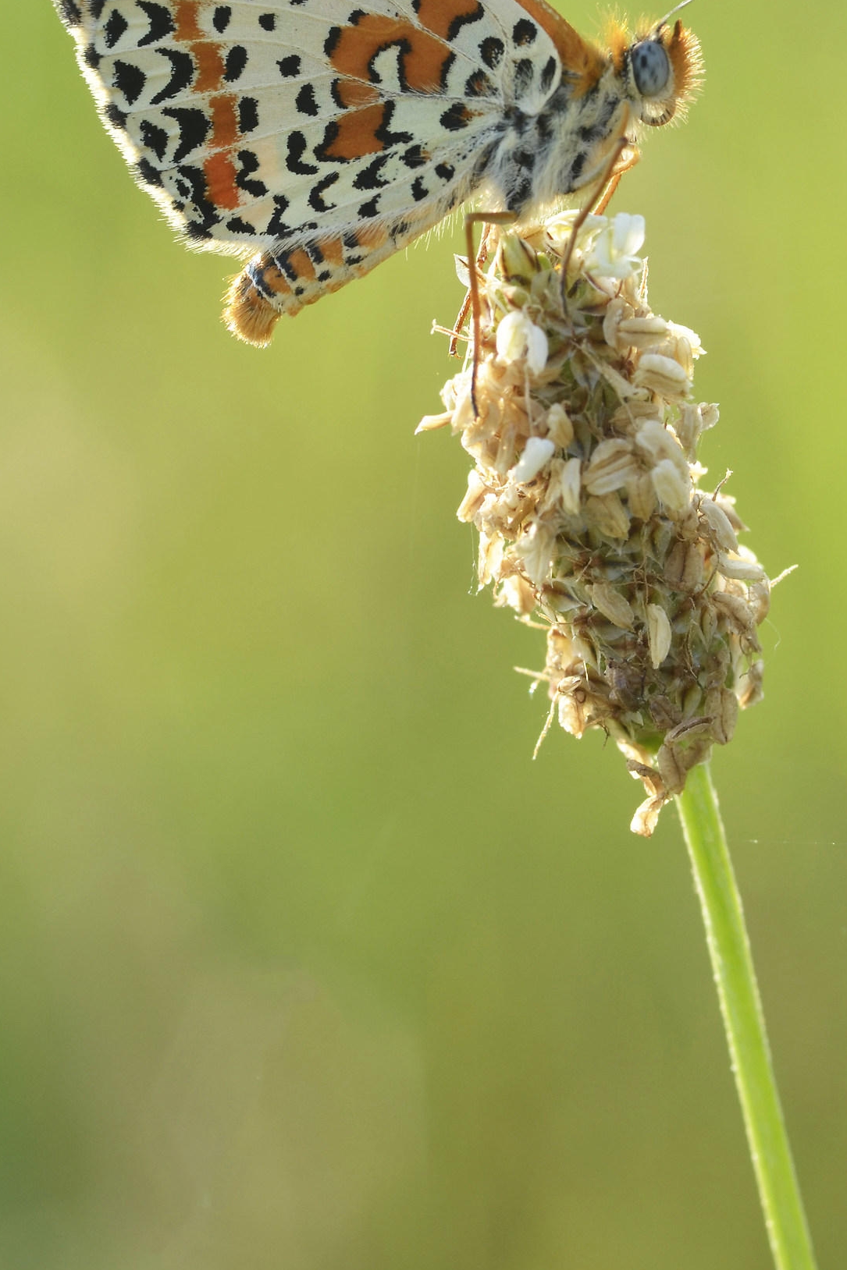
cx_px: 585
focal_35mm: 232
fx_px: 8179
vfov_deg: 8.9
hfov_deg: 5.9
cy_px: 364
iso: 250
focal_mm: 105
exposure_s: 1/125
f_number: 13
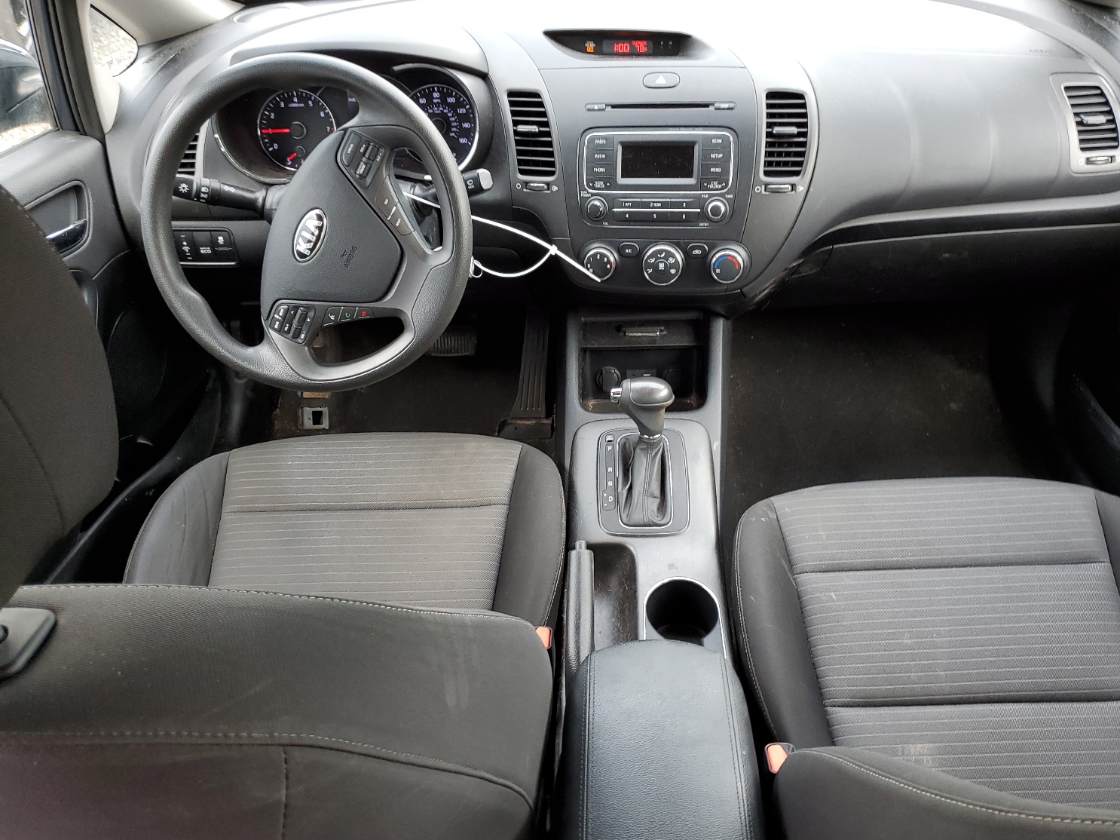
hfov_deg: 63.4
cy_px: 433
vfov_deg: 49.7
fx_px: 906
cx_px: 589
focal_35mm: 28
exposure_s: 1/60.2
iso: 55
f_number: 1.5
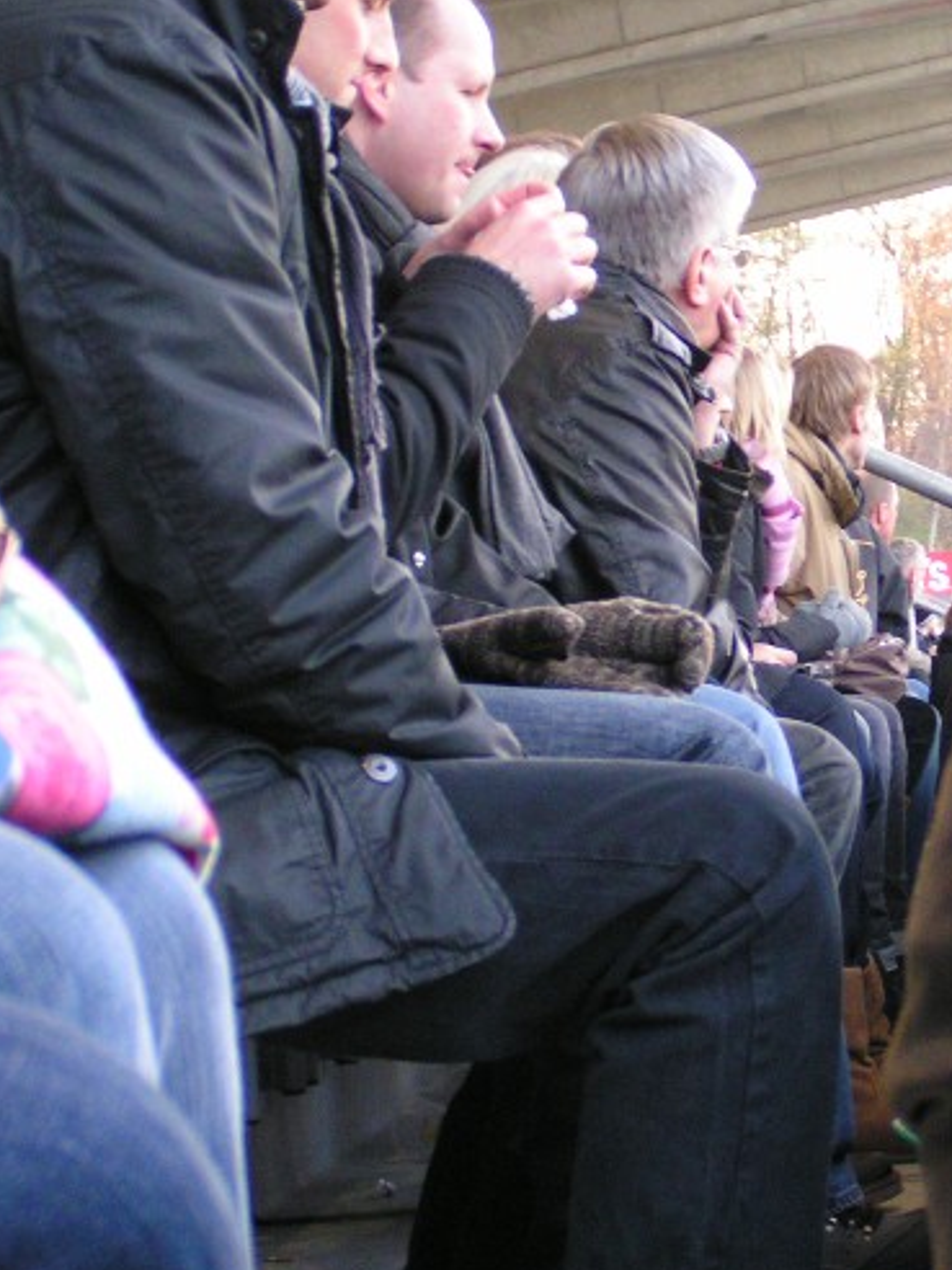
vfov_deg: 16.1
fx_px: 4474
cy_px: 645
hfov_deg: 12.1
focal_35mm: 122
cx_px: 753
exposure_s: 1/80
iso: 200
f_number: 3.2
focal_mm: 11.5
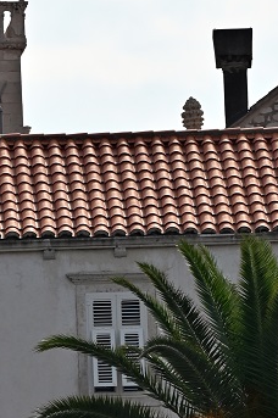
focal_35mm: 425
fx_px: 4933
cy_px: 257
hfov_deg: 3.2
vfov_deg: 4.9
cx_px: -7
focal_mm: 112
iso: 100
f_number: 7.1
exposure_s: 1/800
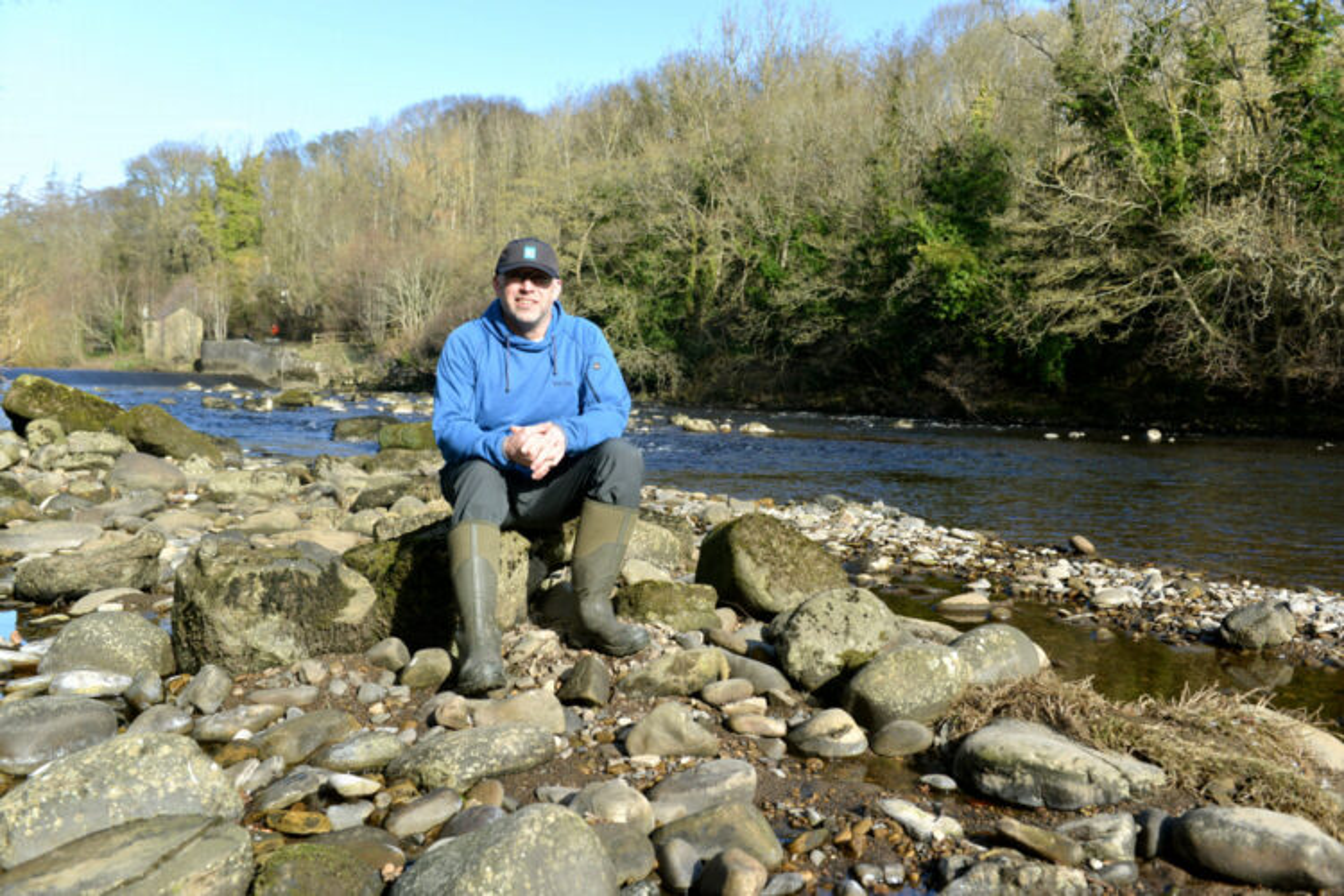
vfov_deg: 38.9
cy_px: 448
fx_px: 1269
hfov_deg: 55.8
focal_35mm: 34
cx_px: 672
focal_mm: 34
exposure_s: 1/2000
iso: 800
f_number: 5.6
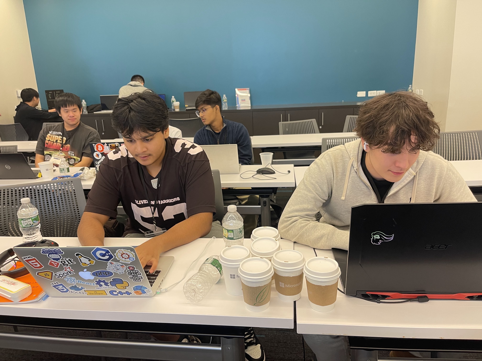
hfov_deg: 67.3
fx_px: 362
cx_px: 241
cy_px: 180
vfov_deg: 53.1
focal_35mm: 26
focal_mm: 5.1
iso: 160
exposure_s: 1/60
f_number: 1.6
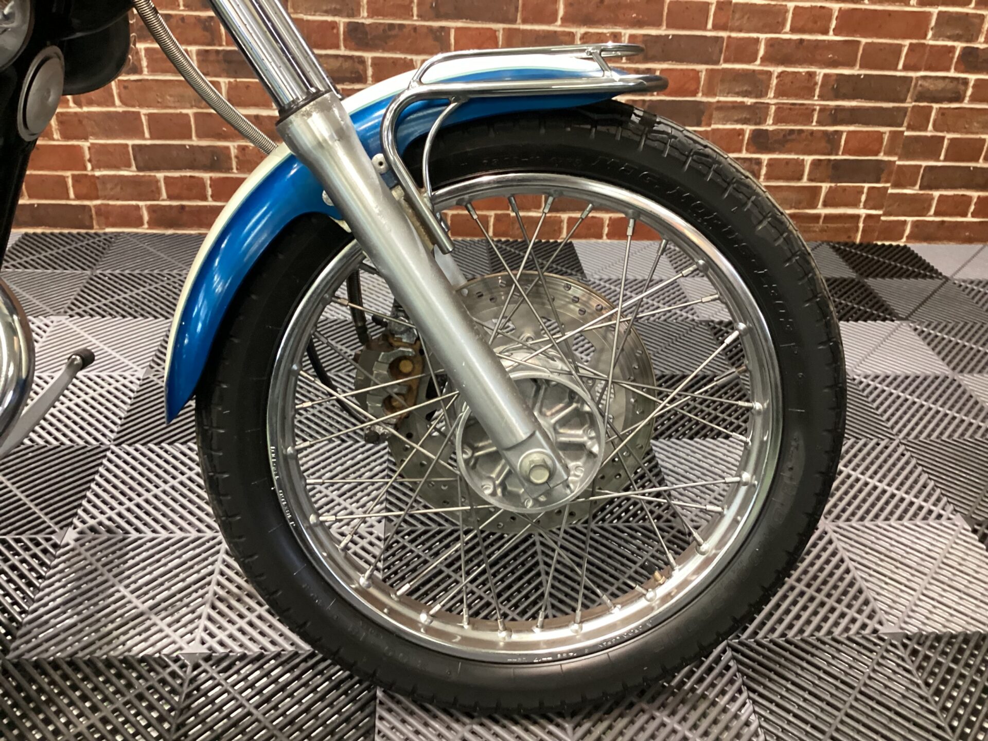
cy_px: 370
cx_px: 494
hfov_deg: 58.4
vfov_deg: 45.4
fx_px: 885
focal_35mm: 31
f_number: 2.4
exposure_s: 1/30
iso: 320
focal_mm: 3.3
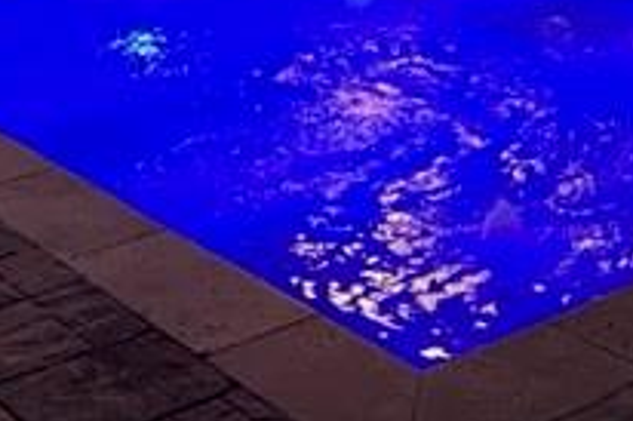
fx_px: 1476
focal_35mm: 84
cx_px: 363
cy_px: -194
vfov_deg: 15.1
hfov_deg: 24.2
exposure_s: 1/30
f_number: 1.5
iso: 500
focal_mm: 5.7
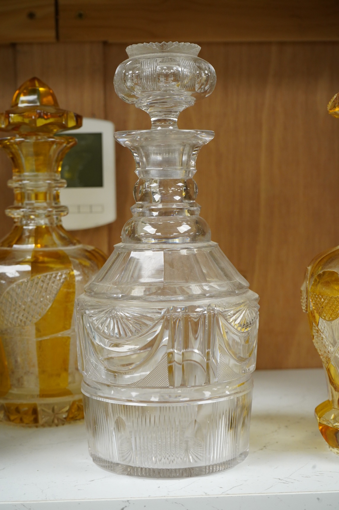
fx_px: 835
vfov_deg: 34.0
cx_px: 170
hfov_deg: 23.0
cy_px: 255
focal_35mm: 59
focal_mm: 59
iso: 2500
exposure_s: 1/80
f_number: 9
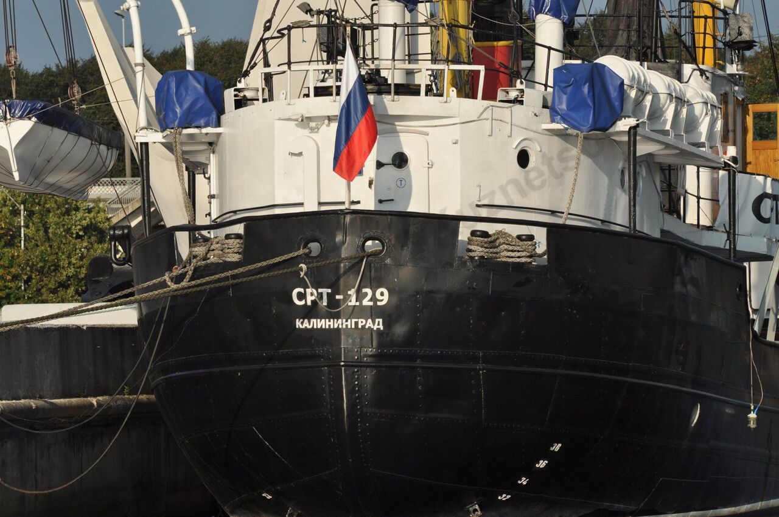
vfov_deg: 5.9
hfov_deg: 8.9
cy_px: 258
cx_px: 390
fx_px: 5025
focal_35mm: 232
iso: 200
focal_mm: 155
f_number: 8
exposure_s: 1/800
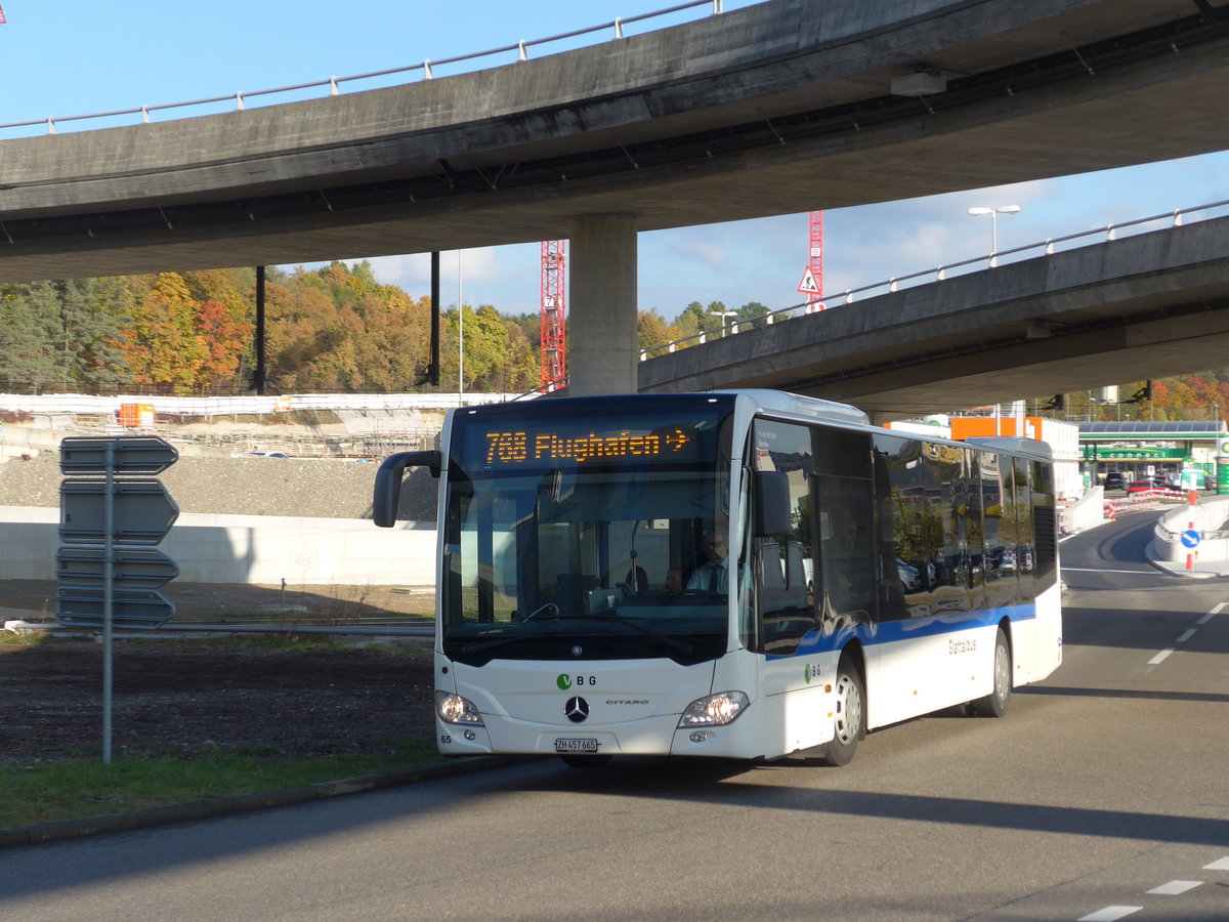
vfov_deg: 22.3
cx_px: 614
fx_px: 2343
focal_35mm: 66
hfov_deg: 29.4
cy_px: 461
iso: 80
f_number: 3.9
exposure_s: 1/400
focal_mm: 13.4
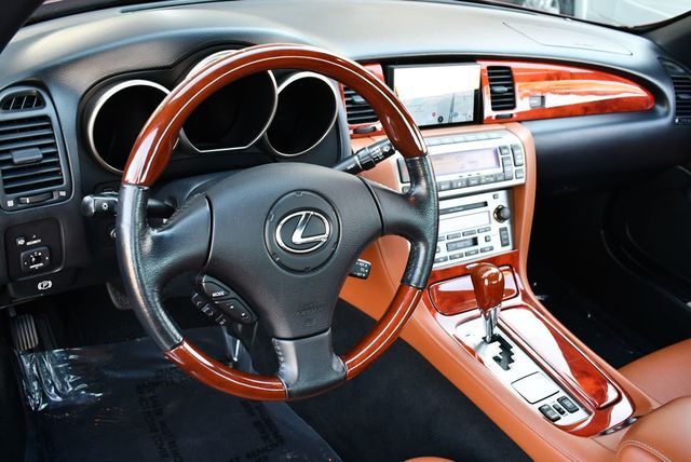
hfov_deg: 53.1
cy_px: 231
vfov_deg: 36.9
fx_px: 692
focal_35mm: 36
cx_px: 346
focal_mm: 18
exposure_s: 1/125
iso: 800
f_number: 3.5
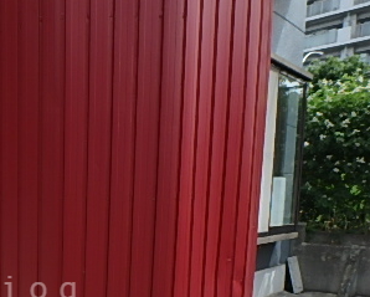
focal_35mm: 44
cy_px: 291
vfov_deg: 31.8
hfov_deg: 37.4
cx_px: -2
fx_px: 482
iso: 125
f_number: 3.5
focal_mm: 3.7
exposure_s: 1/640
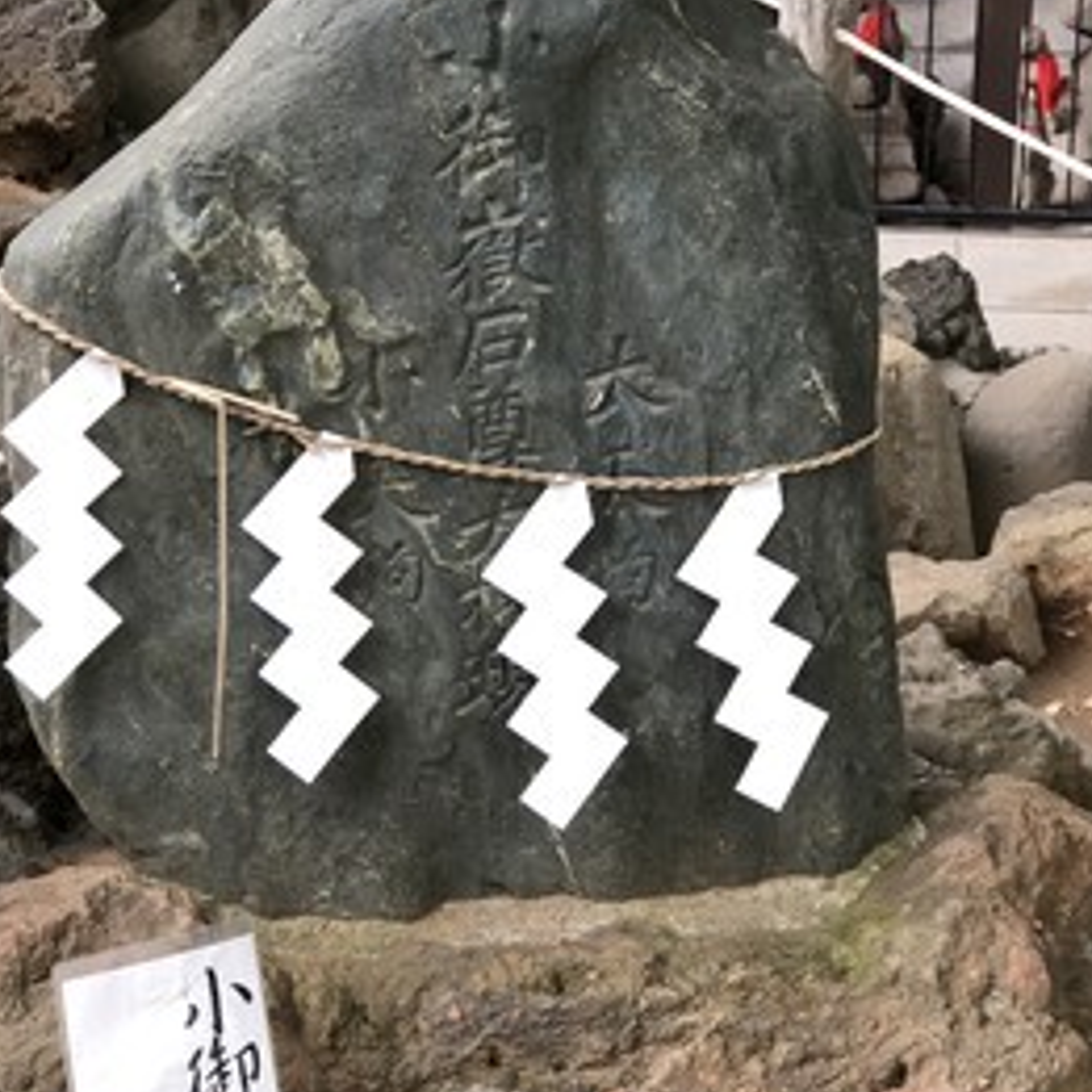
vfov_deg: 19.9
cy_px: 556
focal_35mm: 87
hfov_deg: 19.9
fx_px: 3105
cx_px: 490
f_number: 2.8
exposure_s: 1/30
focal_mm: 6.6
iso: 100
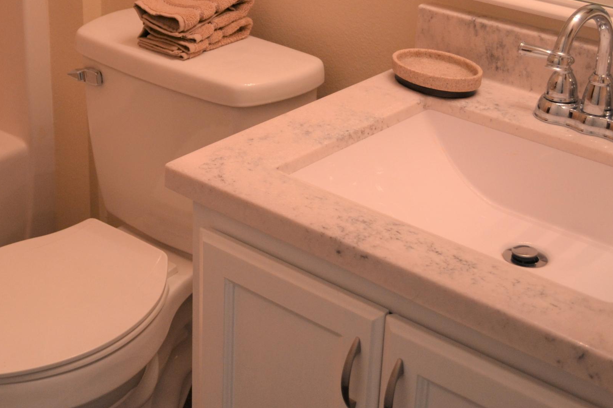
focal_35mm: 67
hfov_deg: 28.9
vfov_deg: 20.0
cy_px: 56
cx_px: 63
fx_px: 1141
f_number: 4
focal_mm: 24
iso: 560
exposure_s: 1/60
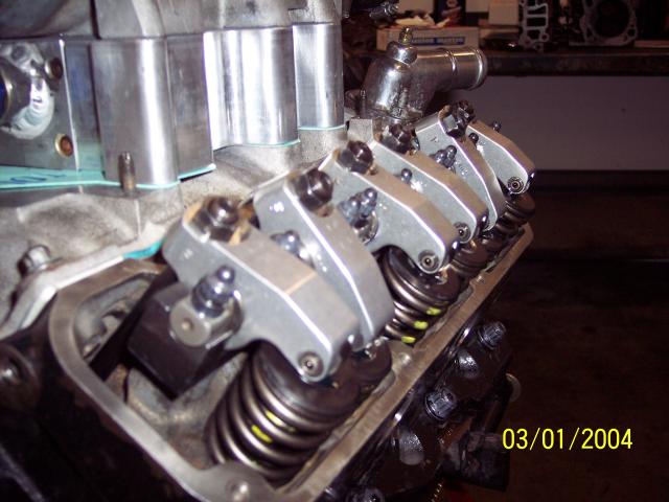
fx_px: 754
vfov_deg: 36.8
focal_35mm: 39
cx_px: 334
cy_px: 251
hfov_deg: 47.9
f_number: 2.8
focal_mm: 8
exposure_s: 1/60
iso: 140
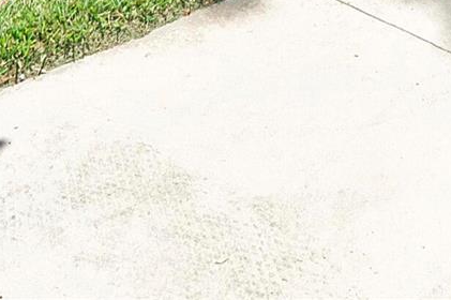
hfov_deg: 27.2
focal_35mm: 73
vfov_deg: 13.4
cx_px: 355
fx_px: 914
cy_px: -430
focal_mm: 10
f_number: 11
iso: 100
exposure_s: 1/160
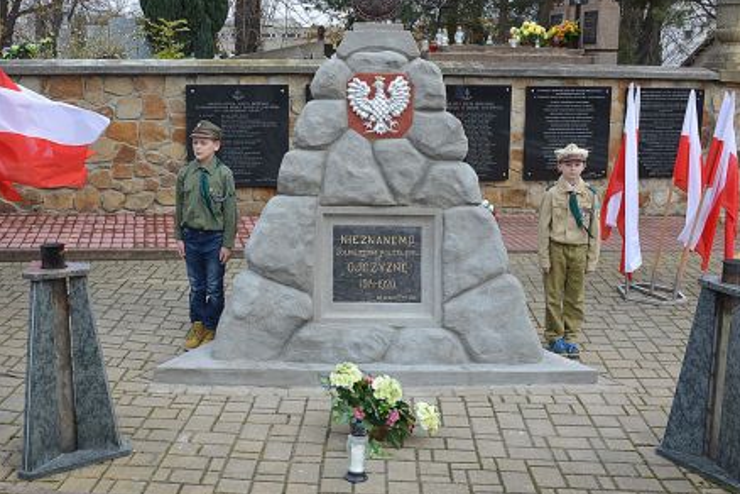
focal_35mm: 37
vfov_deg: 35.9
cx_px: 341
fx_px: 760
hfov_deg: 51.8
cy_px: 222
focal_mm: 18
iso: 200
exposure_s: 1/160
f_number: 6.3
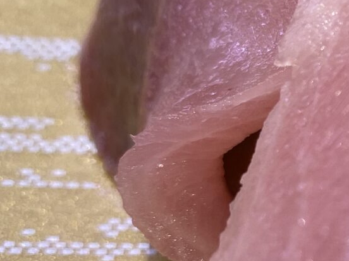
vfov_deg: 12.7
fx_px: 1170
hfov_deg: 15.0
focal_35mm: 116
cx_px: 606
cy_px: 186
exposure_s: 1/100
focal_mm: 4.25
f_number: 1.8
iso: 50
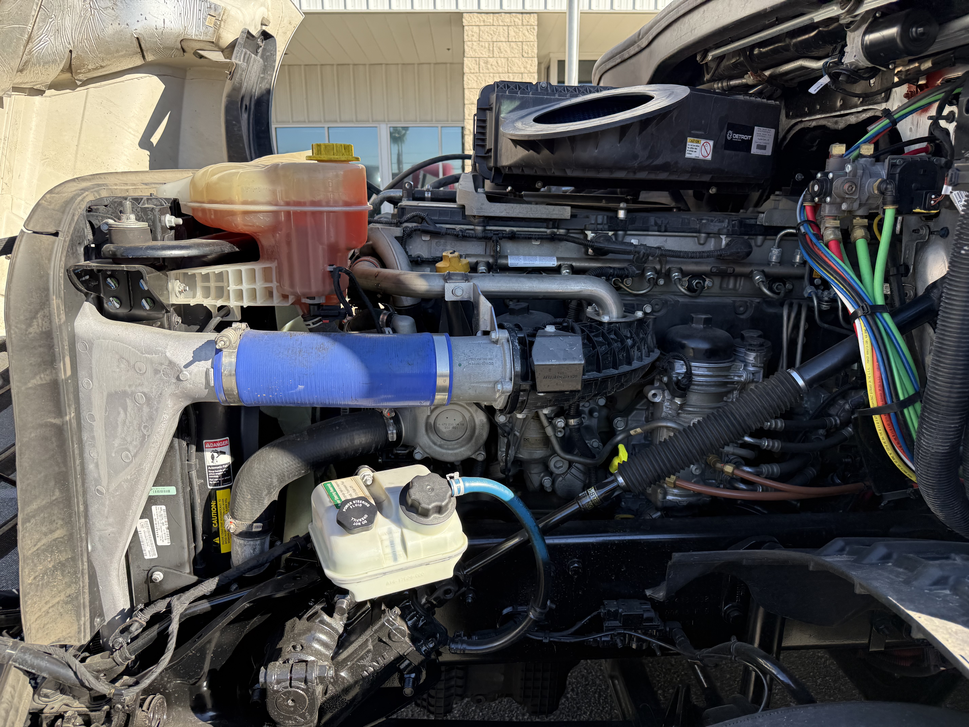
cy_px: 364
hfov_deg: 71.6
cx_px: 484
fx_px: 672
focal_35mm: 24
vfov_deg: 56.8
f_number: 1.78
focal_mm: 6.76
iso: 80
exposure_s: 1/920
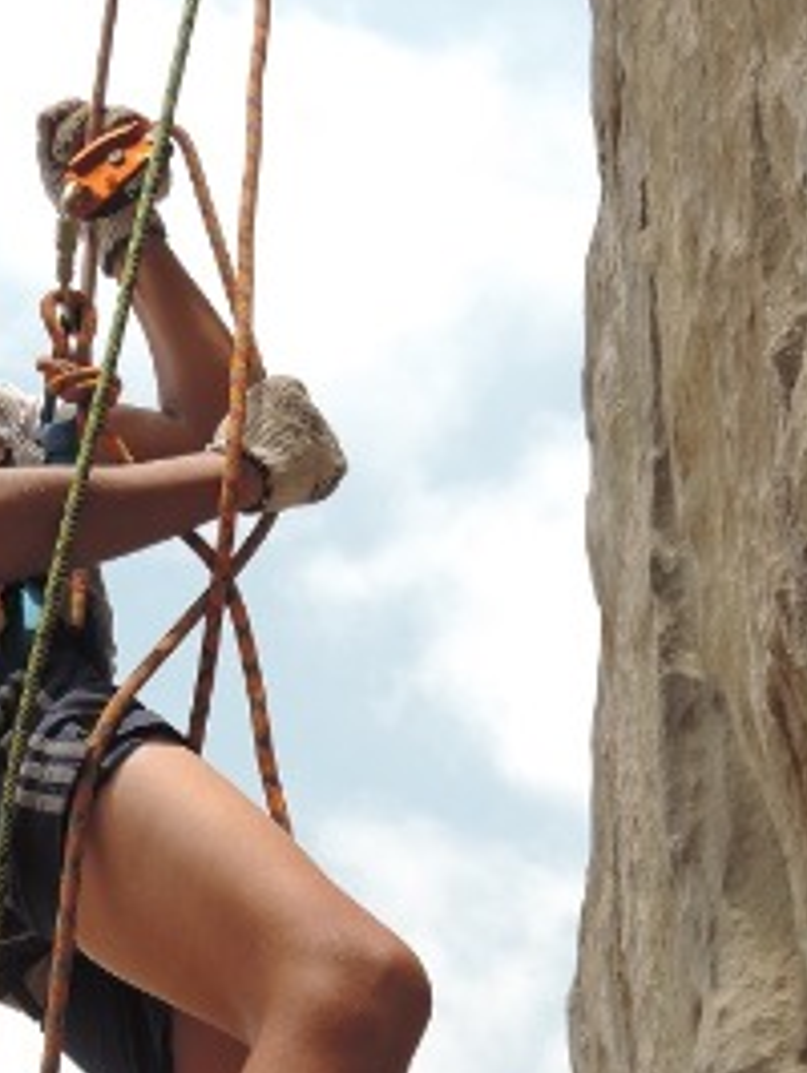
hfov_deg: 14.4
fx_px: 3197
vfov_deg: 18.9
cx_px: 303
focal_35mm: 103
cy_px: 871
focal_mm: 8.9
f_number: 3.6
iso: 100
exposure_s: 1/1000
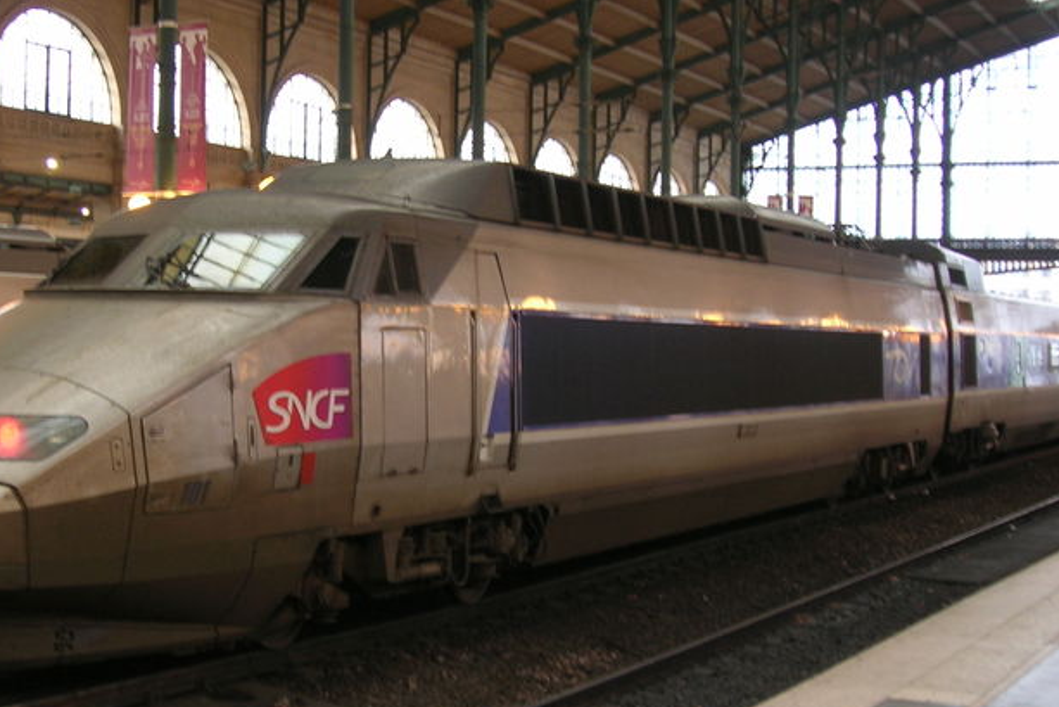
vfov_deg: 23.8
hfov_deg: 34.9
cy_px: 366
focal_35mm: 57
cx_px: 399
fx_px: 1677
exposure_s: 1/7
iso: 50
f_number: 3.1
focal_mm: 7
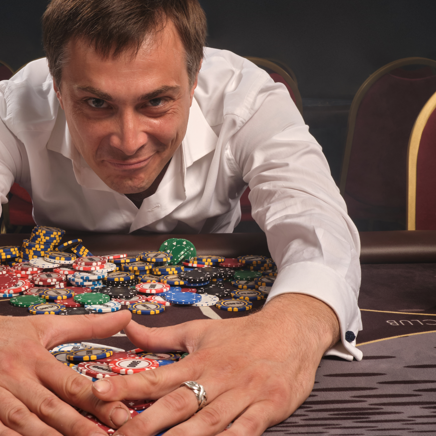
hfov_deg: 27.9
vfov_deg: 28.2
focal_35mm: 61
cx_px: 130
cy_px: 213
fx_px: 869
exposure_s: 1/100
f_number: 13
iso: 160
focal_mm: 23
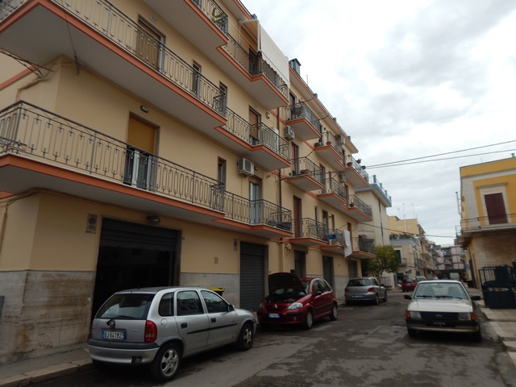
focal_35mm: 22
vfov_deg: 61.1
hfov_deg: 76.4
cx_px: 258
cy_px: 194
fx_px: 328
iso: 125
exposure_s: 1/800
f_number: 3
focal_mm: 4
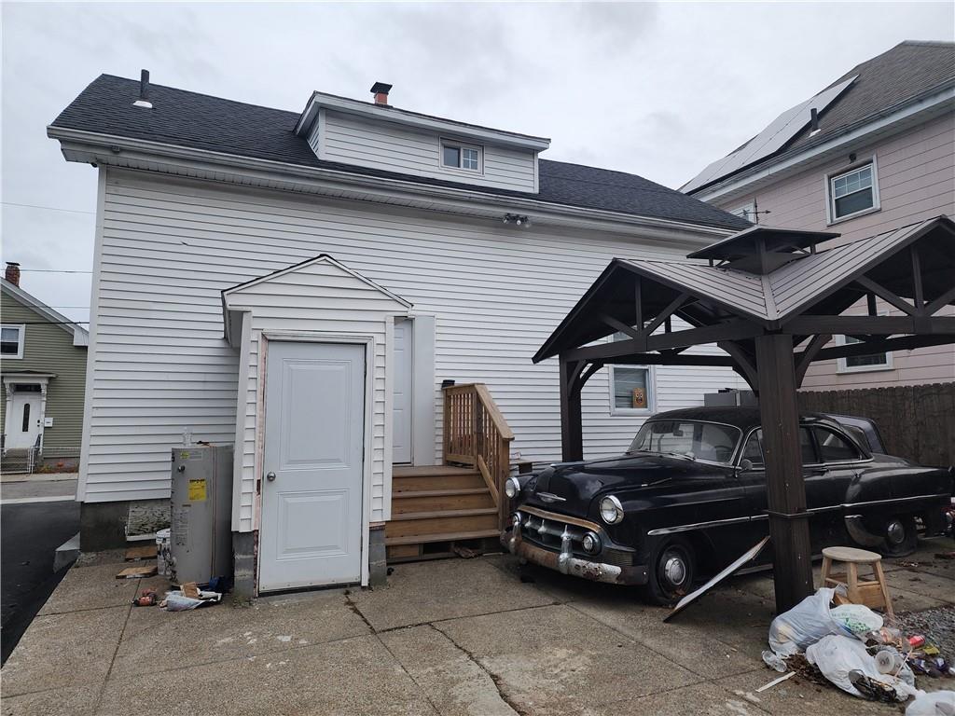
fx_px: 635
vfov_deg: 58.9
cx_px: 478
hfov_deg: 73.9
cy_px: 358
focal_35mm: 23
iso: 64
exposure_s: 1/120
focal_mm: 6.4
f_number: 1.8
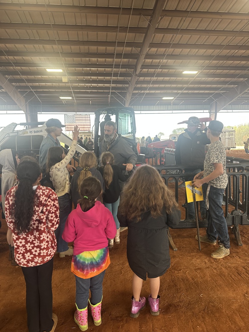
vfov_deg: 71.6
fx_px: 230
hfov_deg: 56.8
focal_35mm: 24
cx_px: 124
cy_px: 166
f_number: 1.78
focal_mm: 6.86
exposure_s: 1/120
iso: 125
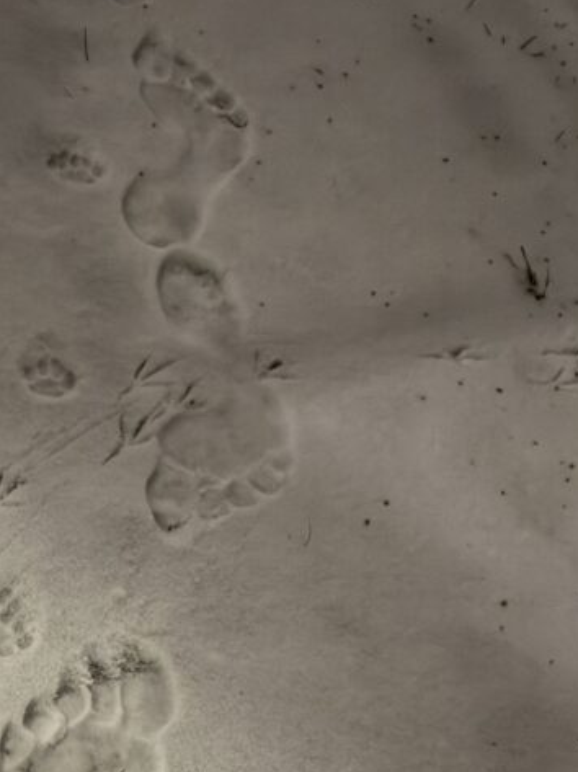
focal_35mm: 52
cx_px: -28
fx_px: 1159
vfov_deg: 33.2
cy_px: 805
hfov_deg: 26.2
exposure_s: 1/9
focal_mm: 6.76
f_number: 1.78
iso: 1600
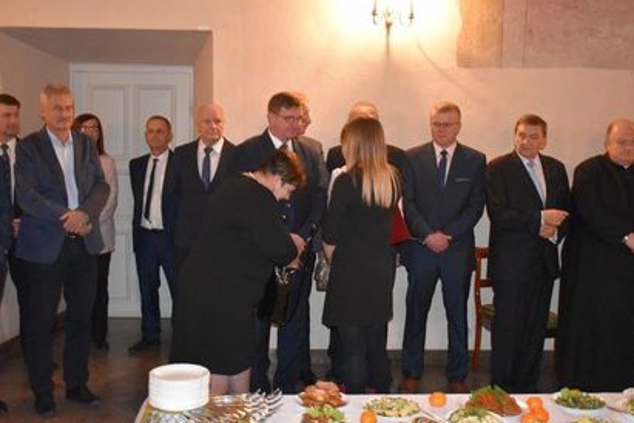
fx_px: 810
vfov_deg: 29.2
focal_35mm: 46
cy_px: 215
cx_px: 313
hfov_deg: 42.7
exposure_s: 1/60
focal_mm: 30
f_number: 4.2
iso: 5000
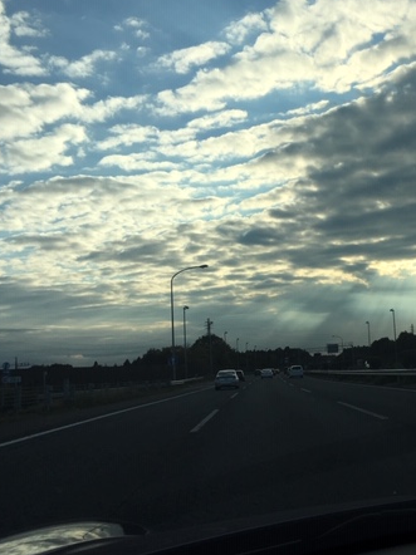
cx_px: 343
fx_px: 674
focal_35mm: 42
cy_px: 262
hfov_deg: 33.2
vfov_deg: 44.8
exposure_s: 1/2747
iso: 25
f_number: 2.2
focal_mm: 4.15
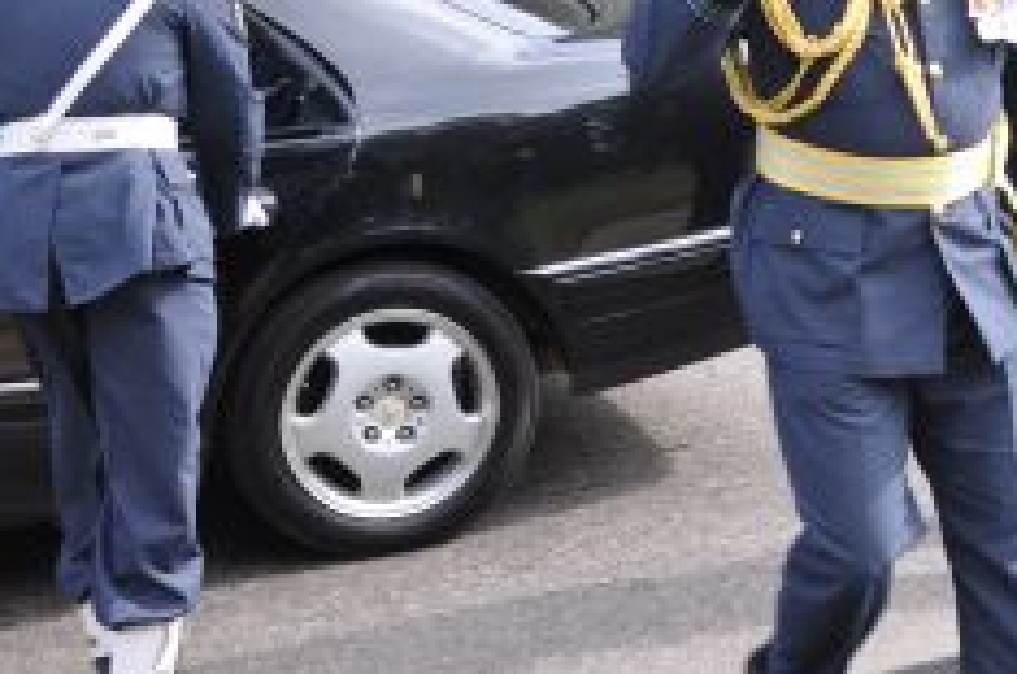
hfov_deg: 19.3
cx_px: 1226
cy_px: 30
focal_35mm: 100
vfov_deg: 13.5
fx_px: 2819
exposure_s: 1/125
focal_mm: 26
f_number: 9
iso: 250
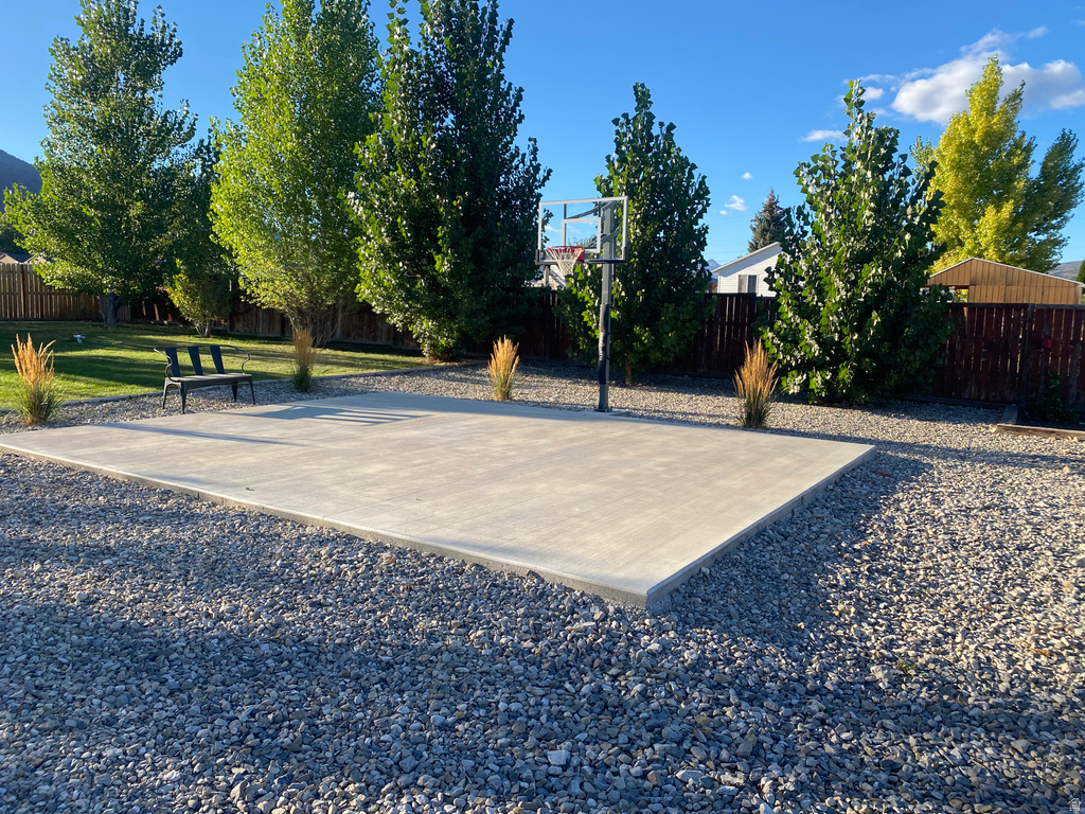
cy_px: 407
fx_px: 815
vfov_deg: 53.1
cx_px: 542
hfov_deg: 67.3
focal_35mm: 26
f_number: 1.8
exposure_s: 1/1135
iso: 32
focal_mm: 4.25
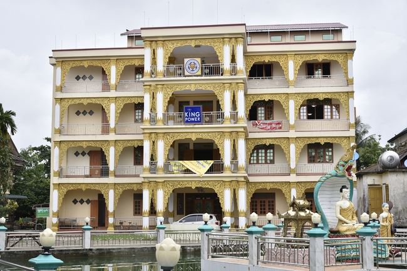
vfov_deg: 27.0
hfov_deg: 39.6
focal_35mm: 50
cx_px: 204
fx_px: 565
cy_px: 136
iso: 500
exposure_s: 1/125
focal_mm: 50
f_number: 11
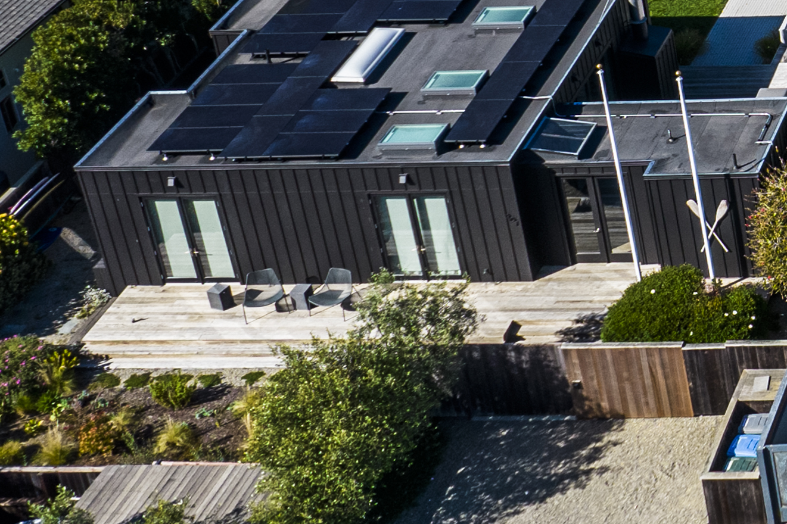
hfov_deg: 18.9
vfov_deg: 14.7
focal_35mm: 91
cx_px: 1272
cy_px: -57
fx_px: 1989
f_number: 2.8
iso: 120
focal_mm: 8.38
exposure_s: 1/1250
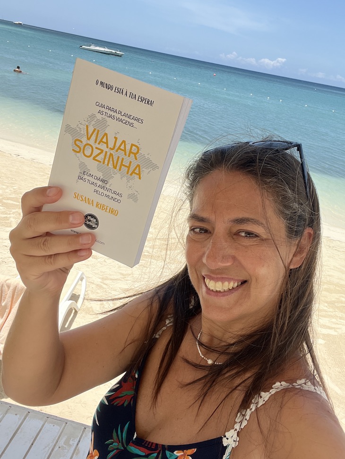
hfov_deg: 46.8
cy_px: 230
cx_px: 172
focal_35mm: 30
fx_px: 399
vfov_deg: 60.0
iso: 32
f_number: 2.2
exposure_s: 1/575
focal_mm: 2.71
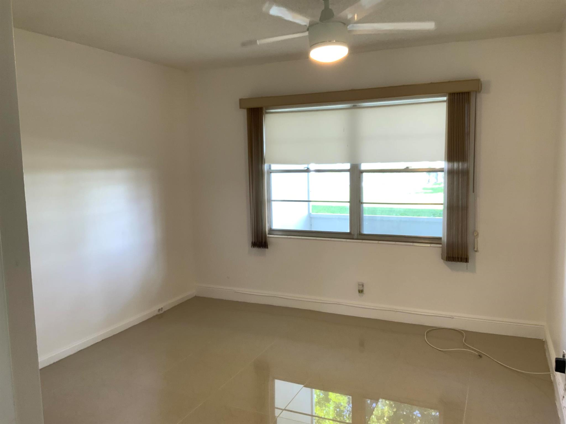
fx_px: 474
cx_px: 283
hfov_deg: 61.7
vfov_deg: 48.2
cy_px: 212
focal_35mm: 29
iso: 160
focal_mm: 3
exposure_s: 1/60
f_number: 1.8
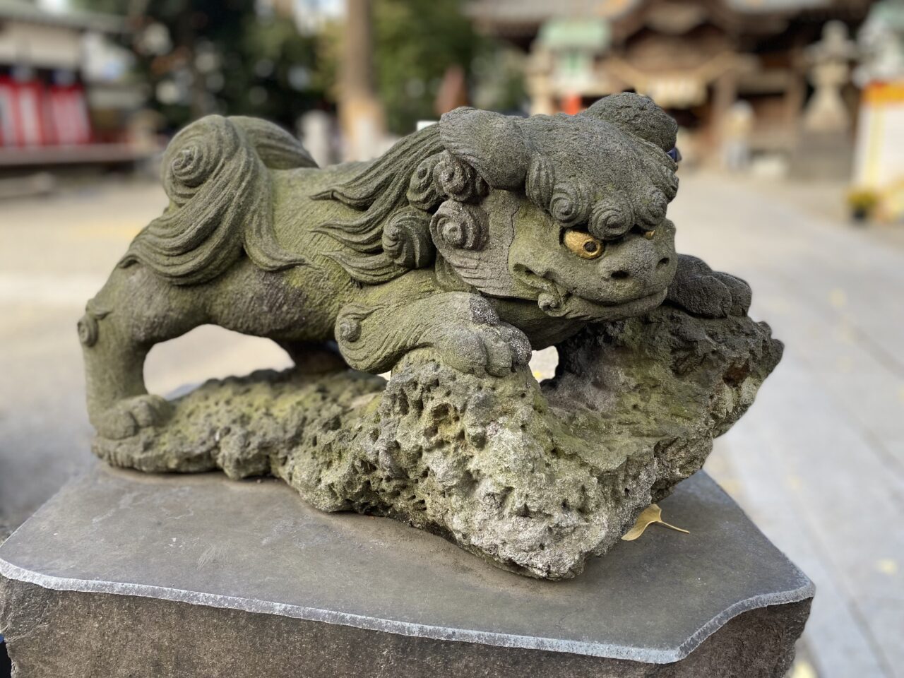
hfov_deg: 67.3
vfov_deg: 53.1
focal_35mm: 26
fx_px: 679
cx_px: 452
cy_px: 339
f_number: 1.8
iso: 40
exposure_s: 1/121
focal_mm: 4.25
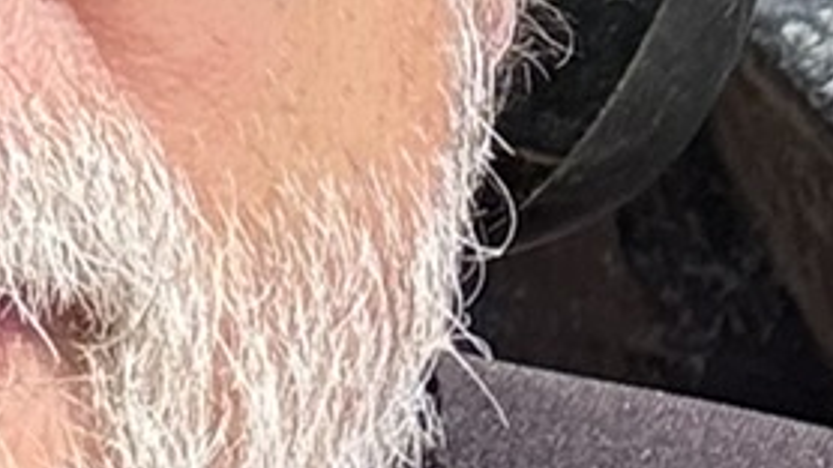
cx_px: 126
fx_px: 5320
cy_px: -1347
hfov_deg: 8.9
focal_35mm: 241
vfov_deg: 4.6
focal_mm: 2.69
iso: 25
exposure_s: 1/915
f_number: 1.9
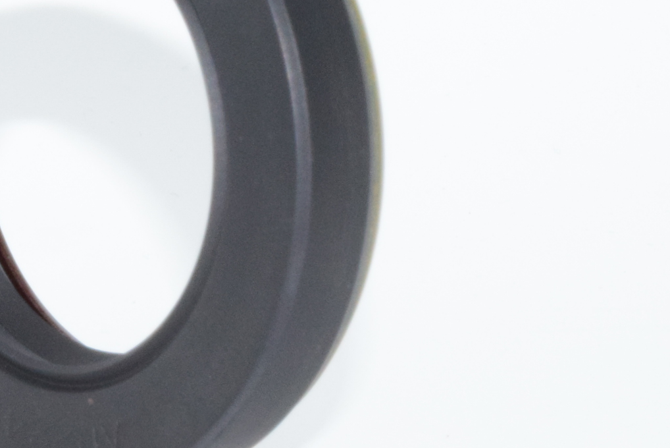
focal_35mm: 242
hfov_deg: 8.3
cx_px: -250
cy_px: -25
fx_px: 4515
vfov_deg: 5.7
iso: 1600
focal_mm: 55
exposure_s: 1/60
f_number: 36
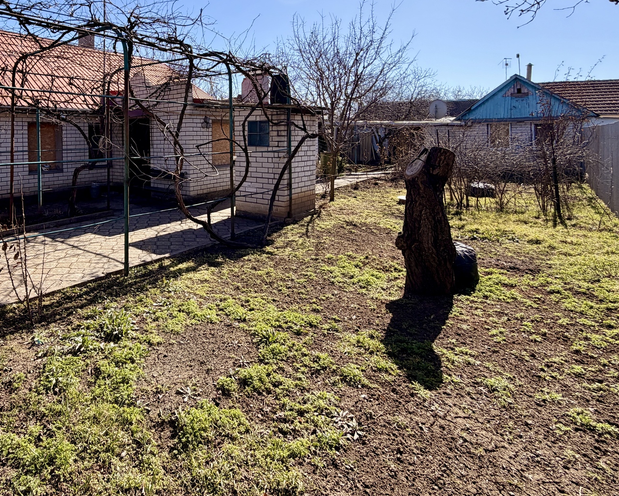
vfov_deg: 60.6
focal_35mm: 22
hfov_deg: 71.7
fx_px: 403
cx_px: 184
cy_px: 142
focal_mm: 2.22
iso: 20
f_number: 2.2
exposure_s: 1/841
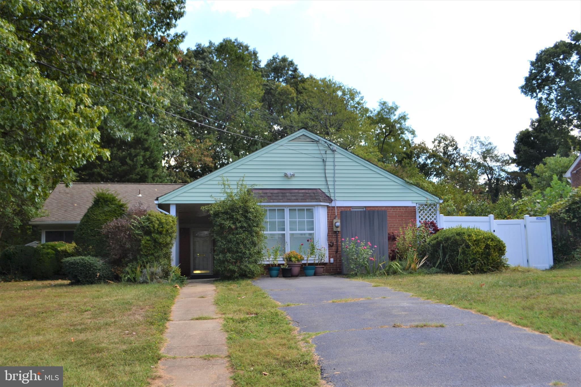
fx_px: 581
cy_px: 194
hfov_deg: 53.1
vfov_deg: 36.9
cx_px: 290
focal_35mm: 36
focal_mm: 24
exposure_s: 1/200
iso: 100
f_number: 6.3
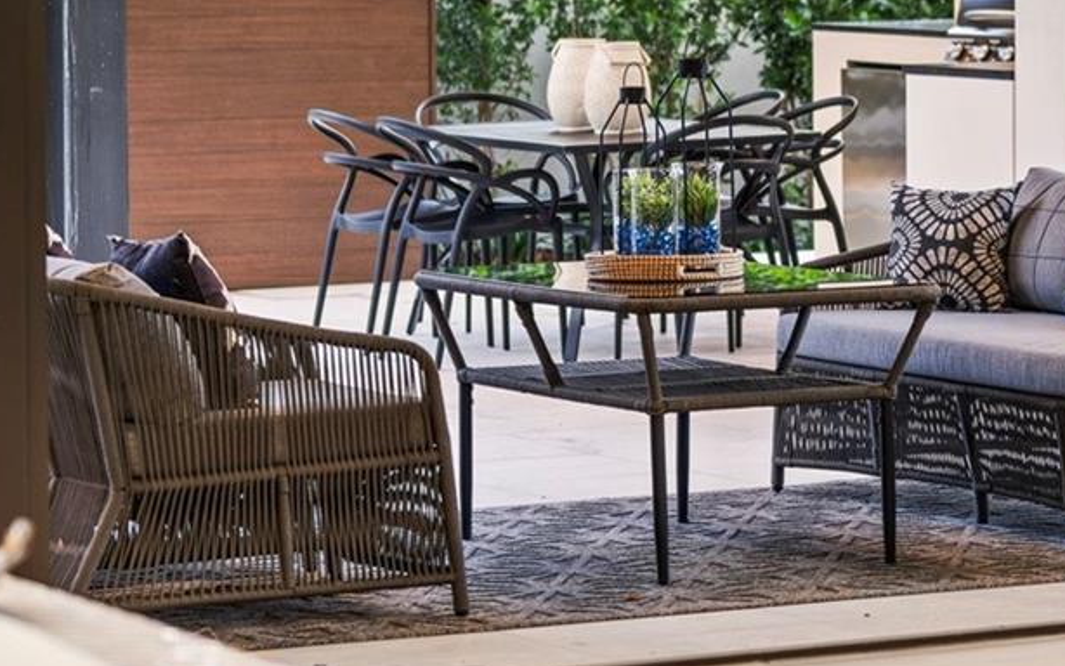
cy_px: 42
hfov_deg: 12.2
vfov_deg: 7.7
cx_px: 1089
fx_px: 4935
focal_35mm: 170
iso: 64
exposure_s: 1/8
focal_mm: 50
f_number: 1.8
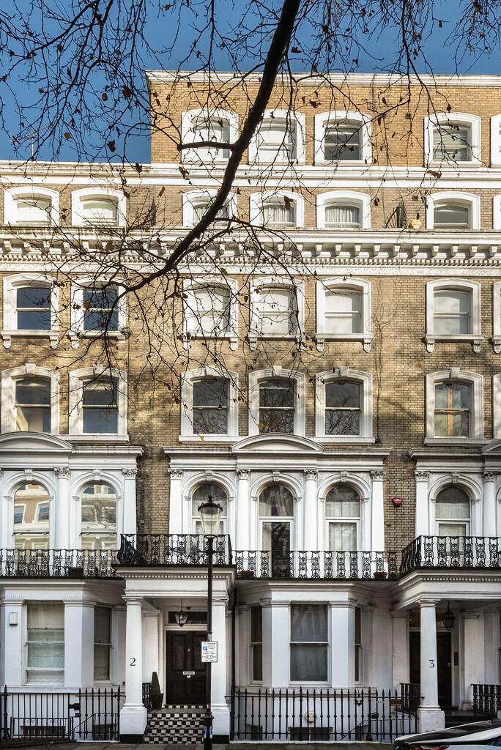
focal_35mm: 18
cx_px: 250
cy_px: 375
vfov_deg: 90.0
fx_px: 375
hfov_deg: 67.5
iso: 800
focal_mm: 18
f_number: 8
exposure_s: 1/1000
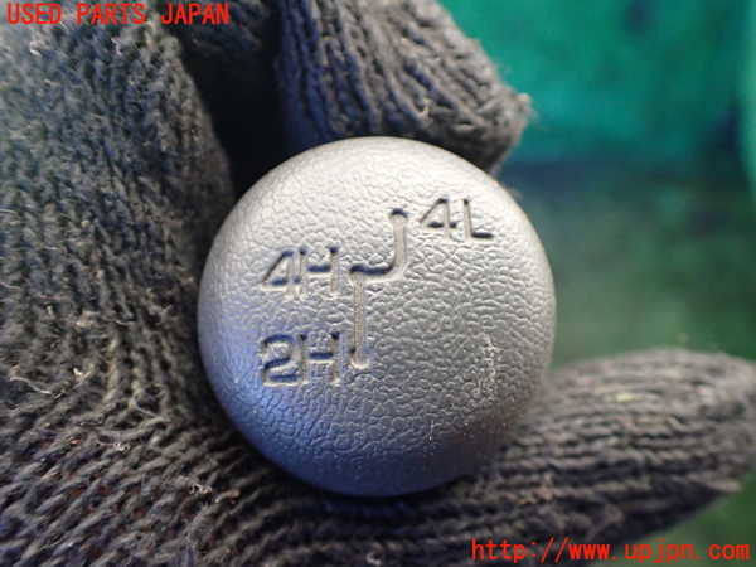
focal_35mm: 30
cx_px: 378
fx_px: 655
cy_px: 284
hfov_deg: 60.0
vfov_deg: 46.8
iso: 800
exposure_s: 1/125
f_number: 2.3
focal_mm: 5.4
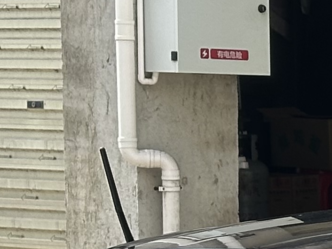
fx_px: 2629
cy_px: 382
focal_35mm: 274
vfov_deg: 5.4
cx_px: 794
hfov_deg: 6.8
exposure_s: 1/830
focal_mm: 6.86
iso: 64
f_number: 1.78
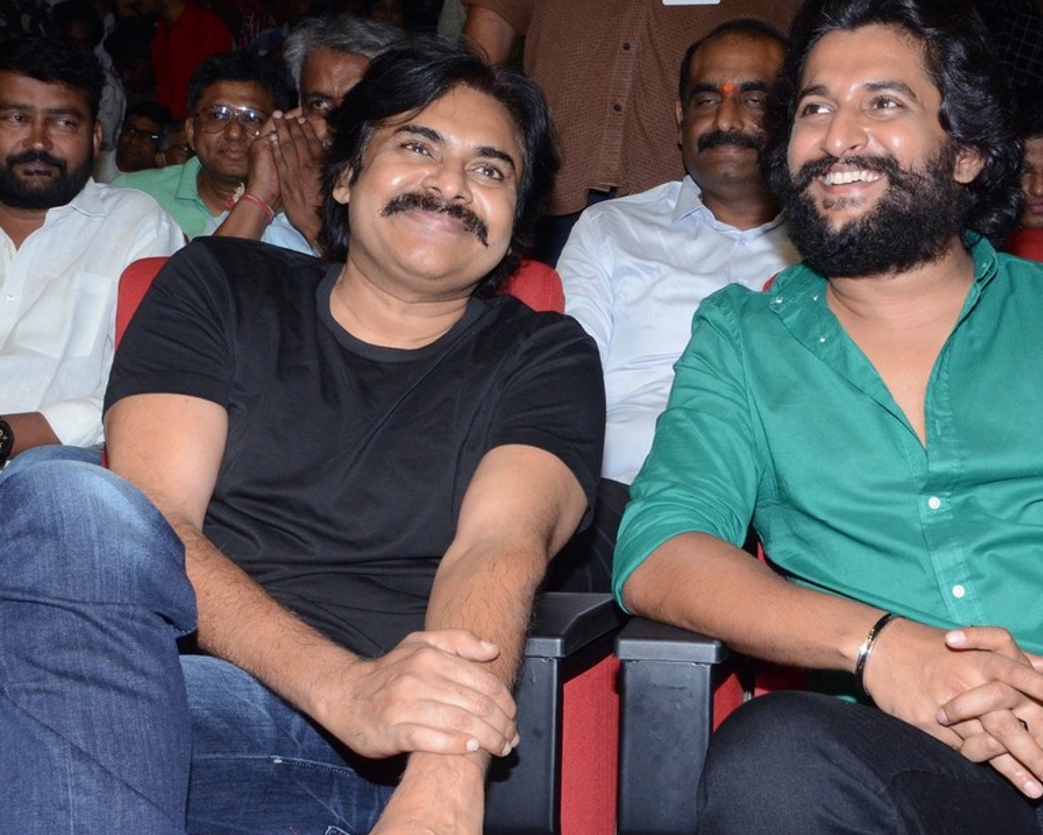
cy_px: 463
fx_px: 1914
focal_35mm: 62
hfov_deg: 30.4
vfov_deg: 24.6
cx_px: 618
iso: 1250
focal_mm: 28
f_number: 13
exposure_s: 1/125
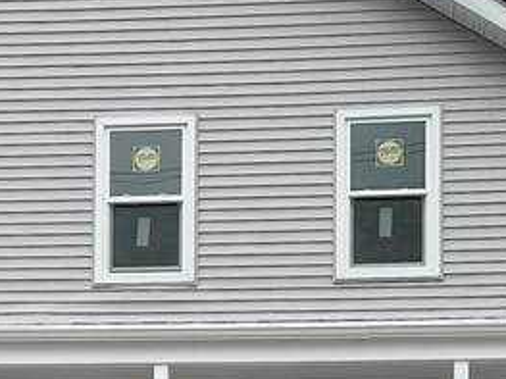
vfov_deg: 12.2
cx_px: 162
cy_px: 527
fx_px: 1709
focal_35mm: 117
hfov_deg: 16.8
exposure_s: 1/4348
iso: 80
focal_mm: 6.86
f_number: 1.78
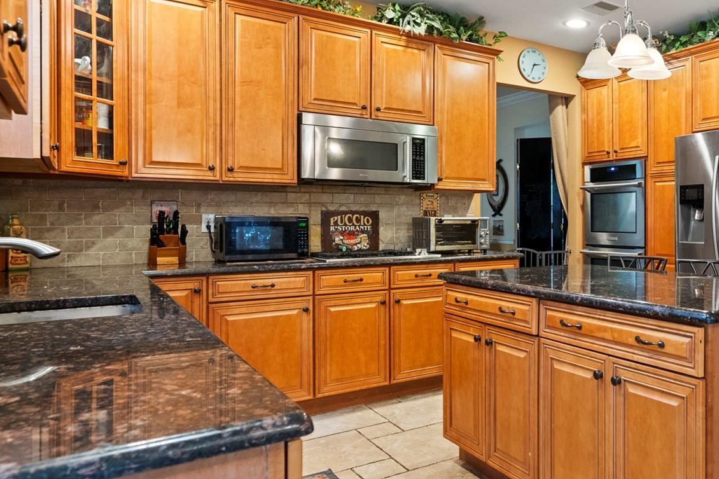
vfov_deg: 44.9
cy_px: 224
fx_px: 579
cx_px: 583
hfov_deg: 58.4
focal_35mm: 29
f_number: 5.6
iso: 1250
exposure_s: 1/10
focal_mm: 16
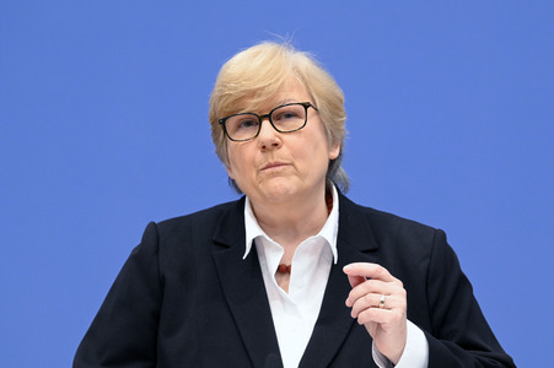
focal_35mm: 110
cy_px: 184
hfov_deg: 18.6
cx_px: 277
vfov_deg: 12.4
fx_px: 1691
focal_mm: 110
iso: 5000
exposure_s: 1/500
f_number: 5
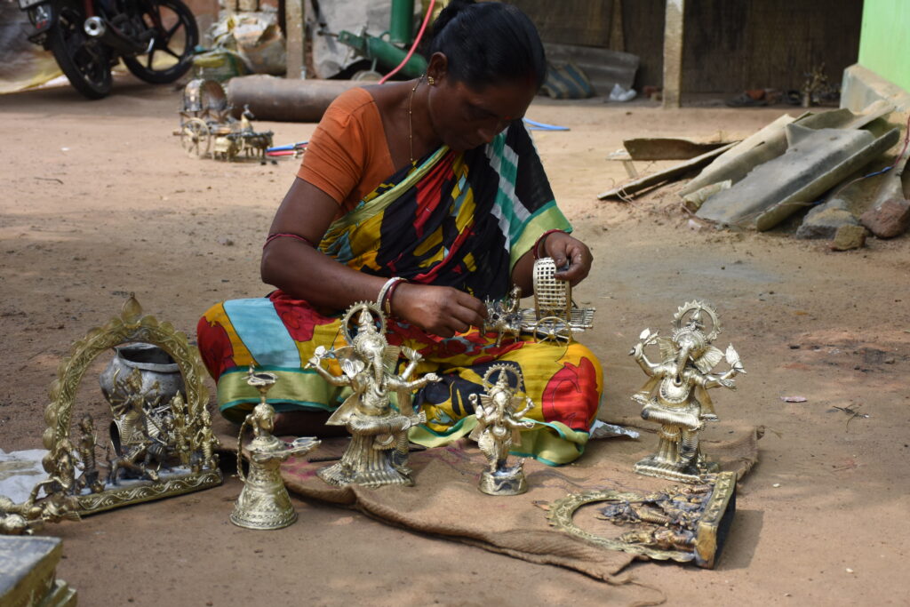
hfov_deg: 31.9
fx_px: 1593
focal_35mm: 63
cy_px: 304
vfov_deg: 21.6
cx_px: 455
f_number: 5
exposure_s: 1/1250
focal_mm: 42
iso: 400
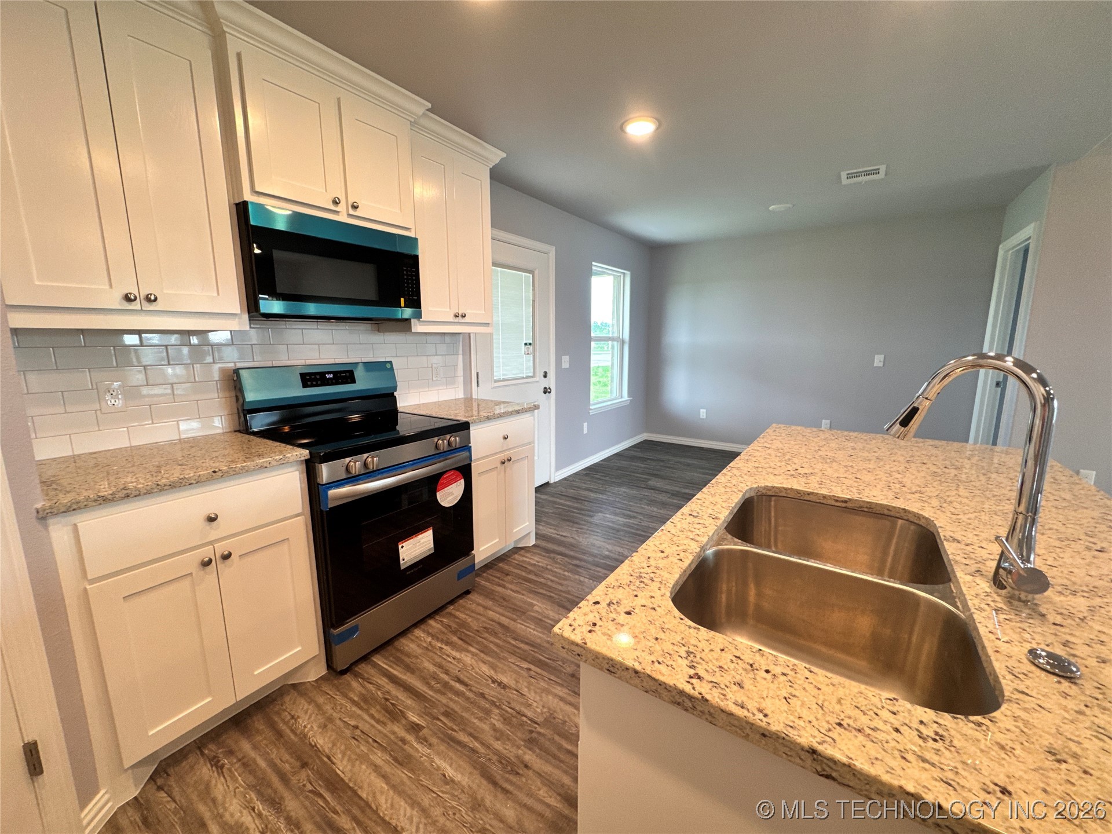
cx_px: 556
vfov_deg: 85.7
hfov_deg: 102.1
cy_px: 417
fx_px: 450
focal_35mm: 14
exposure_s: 1/120
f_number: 2.2
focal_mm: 2.22
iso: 160
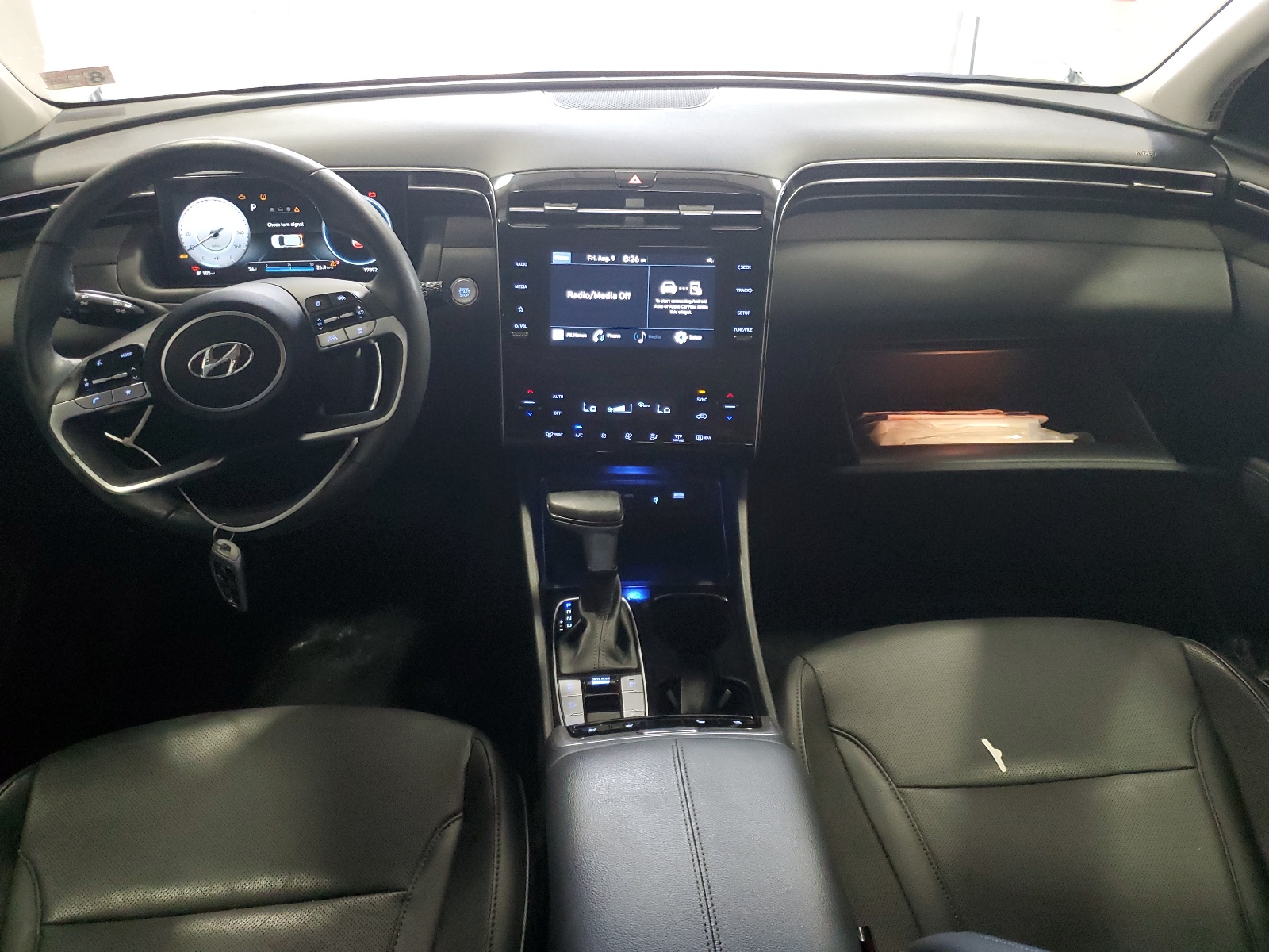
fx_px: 953
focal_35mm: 26
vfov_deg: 53.1
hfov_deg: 67.3
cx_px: 634
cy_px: 476
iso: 341
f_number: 1.5
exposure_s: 1/40
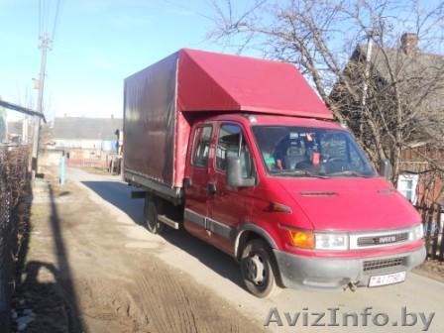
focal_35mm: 32
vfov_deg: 44.2
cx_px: 222
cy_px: 166
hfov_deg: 56.8
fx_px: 410
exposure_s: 1/320
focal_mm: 5.8
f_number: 3.5
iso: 80
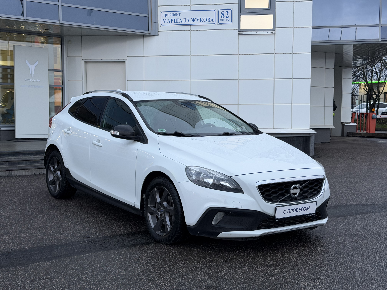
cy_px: 145
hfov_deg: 39.7
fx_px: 537
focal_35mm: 48
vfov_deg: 30.3
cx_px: 194
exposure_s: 1/50
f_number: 1.78
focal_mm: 6.76
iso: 80
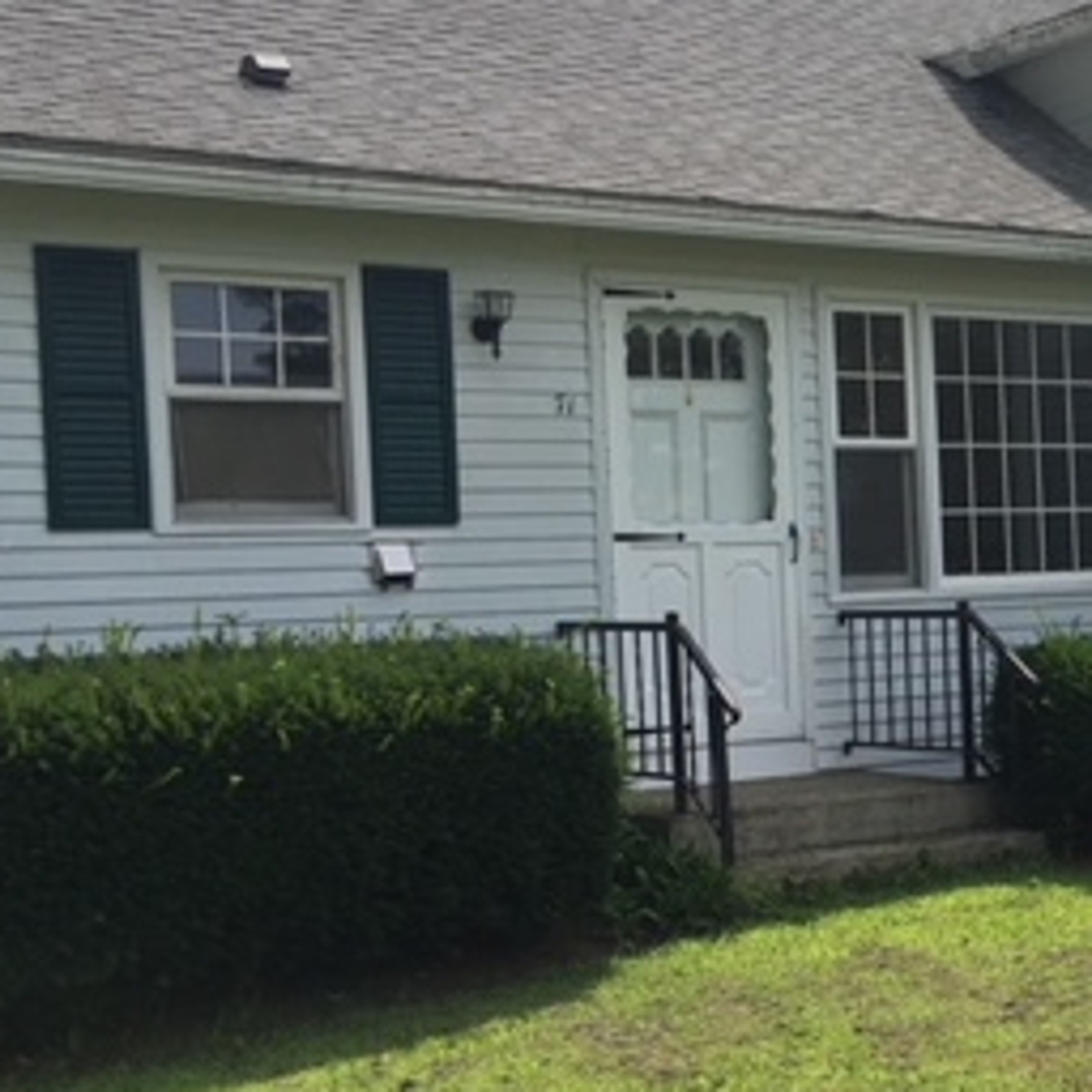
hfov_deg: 25.2
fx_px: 2284
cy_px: 614
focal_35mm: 64
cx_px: 1165
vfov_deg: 26.9
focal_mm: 4.15
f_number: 2.2
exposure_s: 1/1637
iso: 25
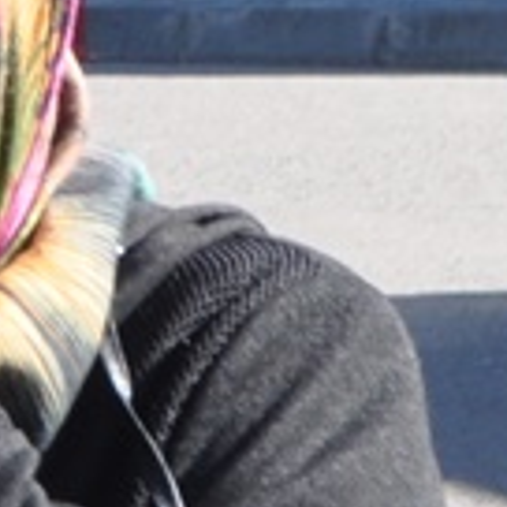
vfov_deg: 2.5
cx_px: -1185
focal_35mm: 704
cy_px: 712
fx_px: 11670
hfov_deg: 2.5
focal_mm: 55
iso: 360
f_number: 5.6
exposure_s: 1/125
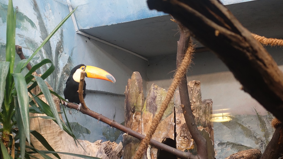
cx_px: 141
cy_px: 88
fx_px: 555
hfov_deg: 28.6
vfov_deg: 16.3
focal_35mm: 74
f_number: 2.8
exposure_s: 1/60
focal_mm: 25.7
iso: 800
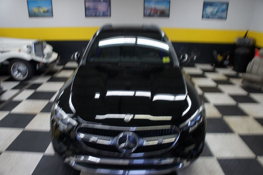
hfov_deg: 67.4
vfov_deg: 47.9
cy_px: 88
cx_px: 132
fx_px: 197
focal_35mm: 27
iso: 200
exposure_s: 1/30
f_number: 4
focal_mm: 18
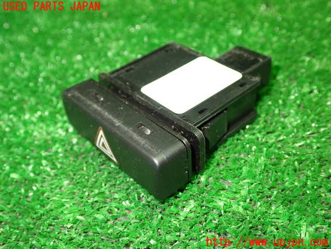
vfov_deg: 37.7
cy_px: 124
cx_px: 166
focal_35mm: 38
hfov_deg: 49.0
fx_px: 363
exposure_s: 1/30
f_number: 2.7
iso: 800
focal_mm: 6.83
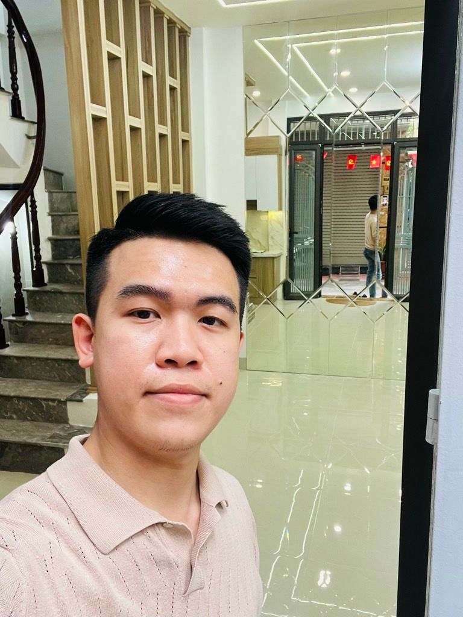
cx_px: 232
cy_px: 308
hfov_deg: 46.8
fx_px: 535
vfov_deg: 60.0
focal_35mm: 30
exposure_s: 1/66
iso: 100
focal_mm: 2.71
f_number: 2.2
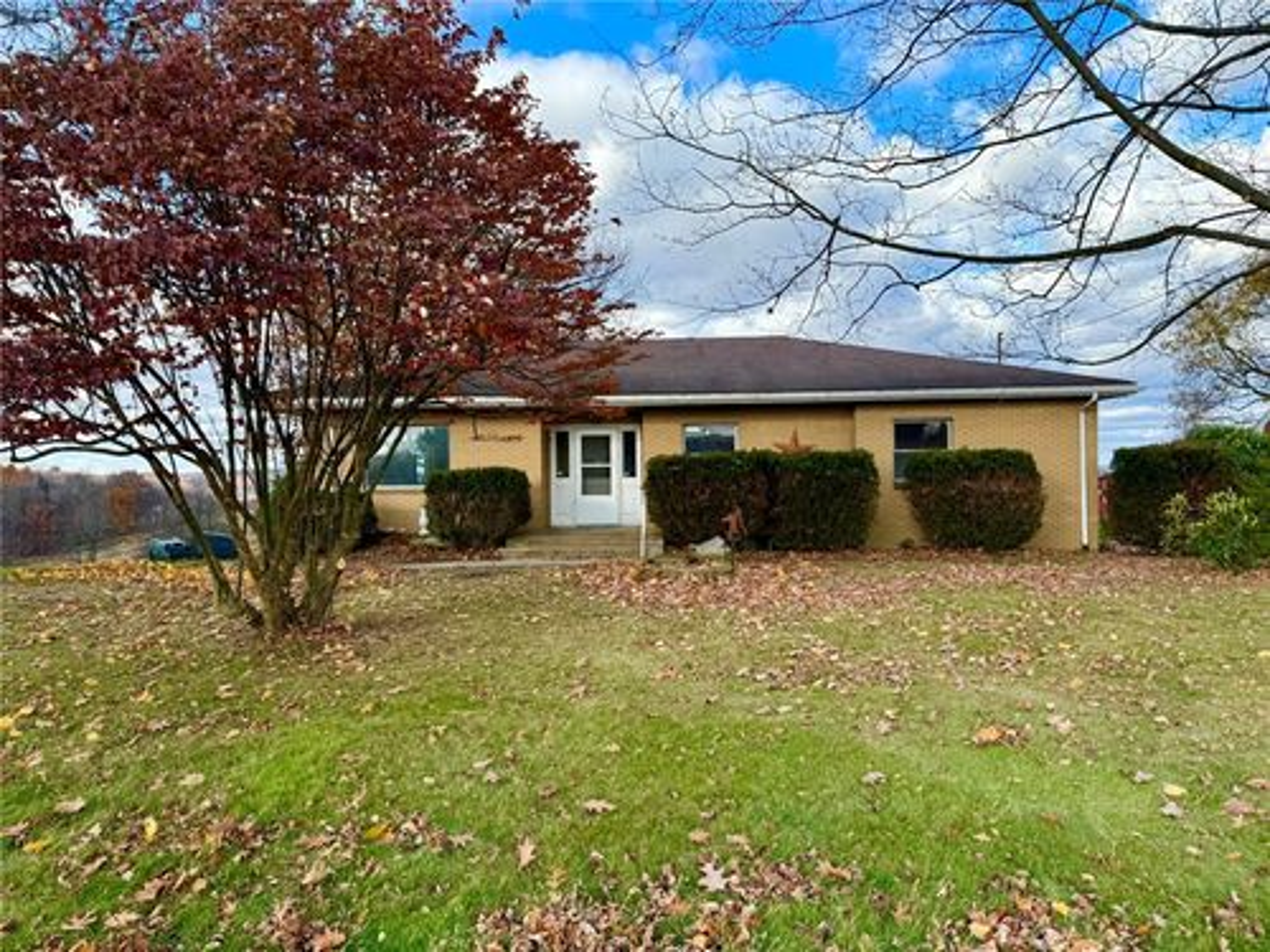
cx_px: 635
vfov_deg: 56.8
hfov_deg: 71.6
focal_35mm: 24
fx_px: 881
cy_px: 476
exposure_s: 1/1522
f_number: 1.78
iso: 100
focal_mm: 6.76
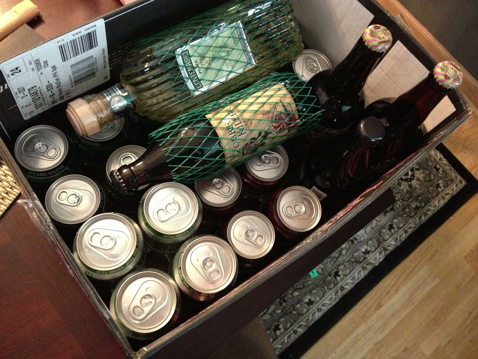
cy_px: 180
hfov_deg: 52.6
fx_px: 483
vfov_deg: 40.7
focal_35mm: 35
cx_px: 239
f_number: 2.4
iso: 640
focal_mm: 4.28
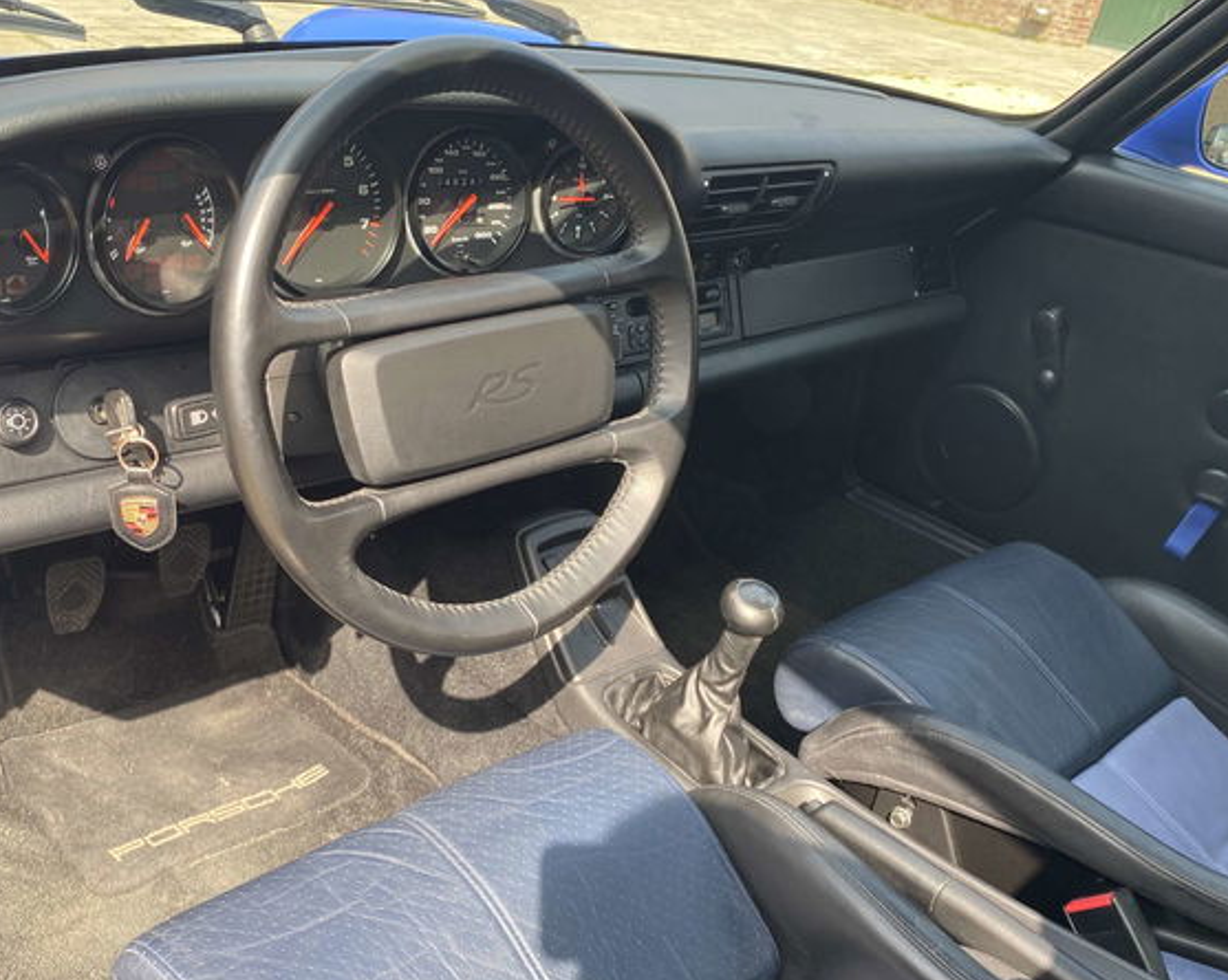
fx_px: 1271
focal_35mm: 35
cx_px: 542
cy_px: 493
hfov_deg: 51.4
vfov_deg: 42.2
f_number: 1.8
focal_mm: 4.25
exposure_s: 1/163
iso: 32
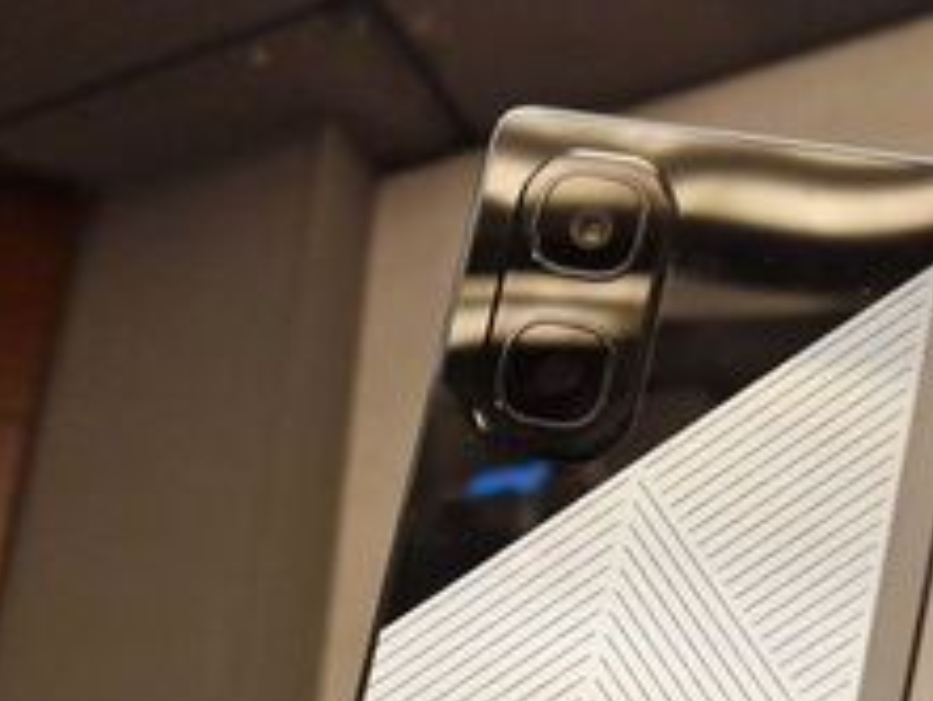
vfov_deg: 22.5
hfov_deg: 30.2
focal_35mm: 64
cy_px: 589
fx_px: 1726
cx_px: 540
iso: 100
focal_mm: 5.4
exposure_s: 1/100
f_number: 1.8
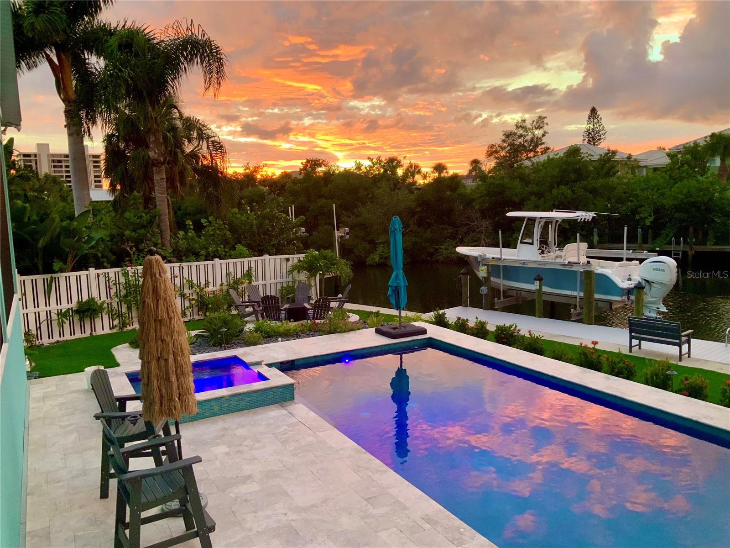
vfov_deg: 48.2
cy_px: 274
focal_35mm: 29
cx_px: 365
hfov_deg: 61.7
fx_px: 612
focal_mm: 3
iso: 100
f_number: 1.8
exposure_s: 1/60
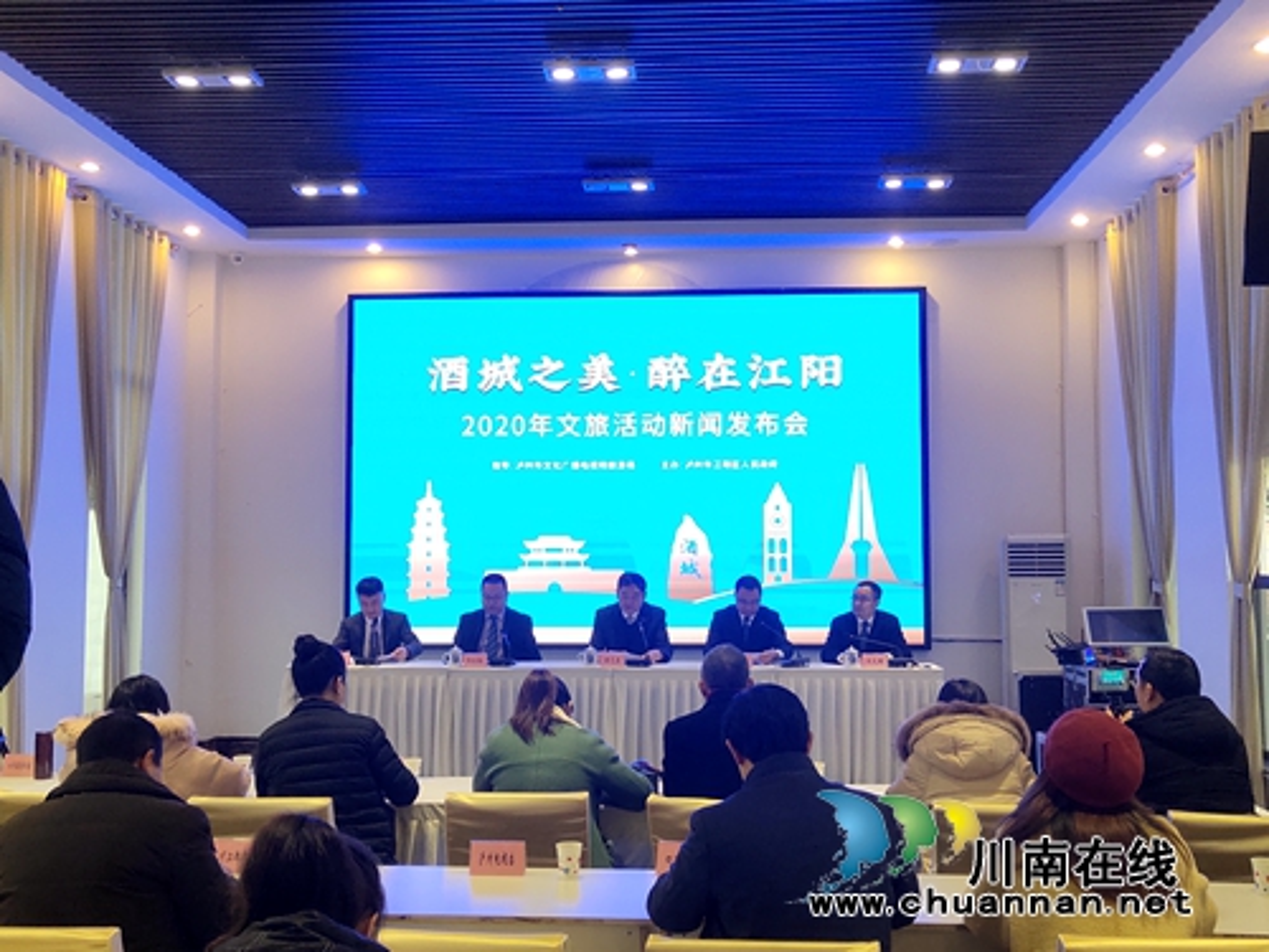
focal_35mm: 41
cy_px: 476
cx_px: 634
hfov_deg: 45.8
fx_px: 1503
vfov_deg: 35.1
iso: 211
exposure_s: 1/50
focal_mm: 4.27
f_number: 1.8
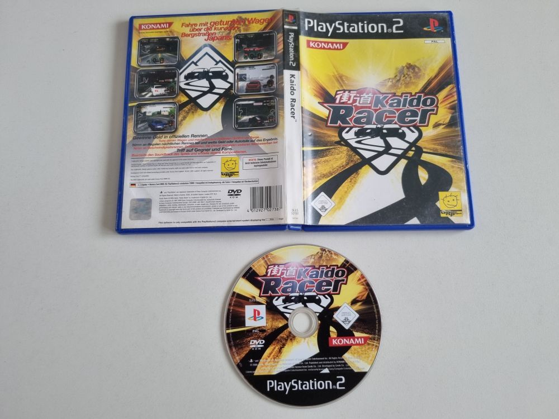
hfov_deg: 67.3
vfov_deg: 53.1
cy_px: 210
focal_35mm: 26
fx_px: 420
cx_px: 280
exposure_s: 1/100
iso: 100
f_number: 1.8
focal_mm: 5.4
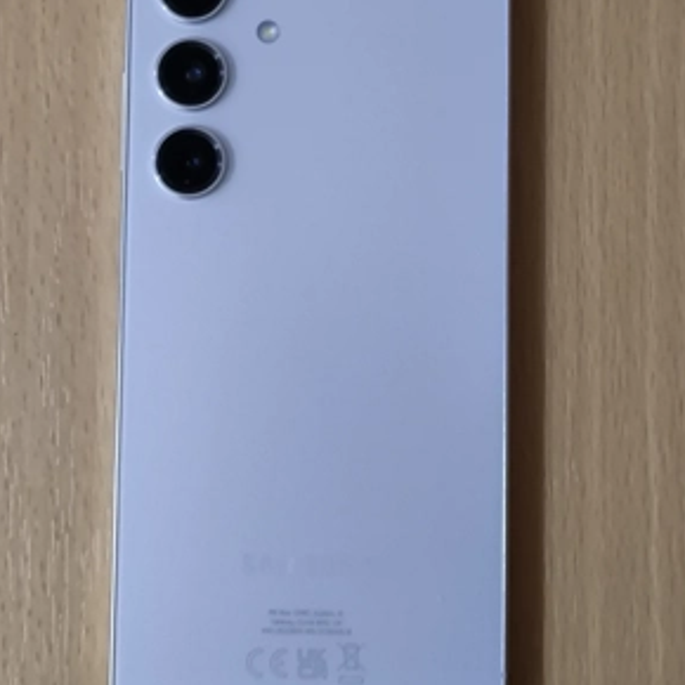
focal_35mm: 61
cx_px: 347
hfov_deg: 28.2
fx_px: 1366
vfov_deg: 28.1
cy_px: 312
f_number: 1.9
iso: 800
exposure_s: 1/26
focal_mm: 6.92
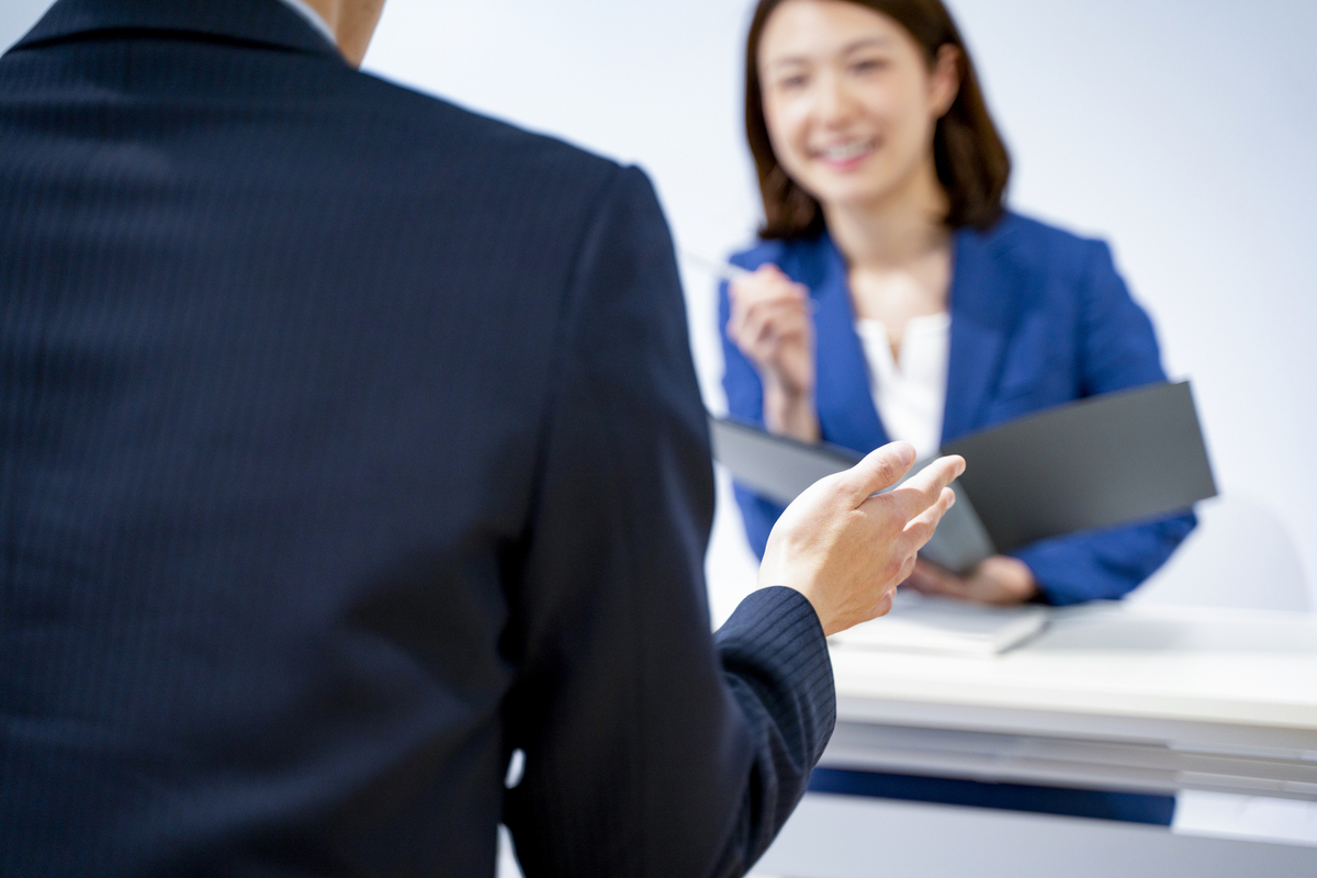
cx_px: 658
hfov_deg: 27.0
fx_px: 2744
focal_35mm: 75
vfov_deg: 18.2
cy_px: 439
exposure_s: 1/200
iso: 500
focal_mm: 75
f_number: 2.8
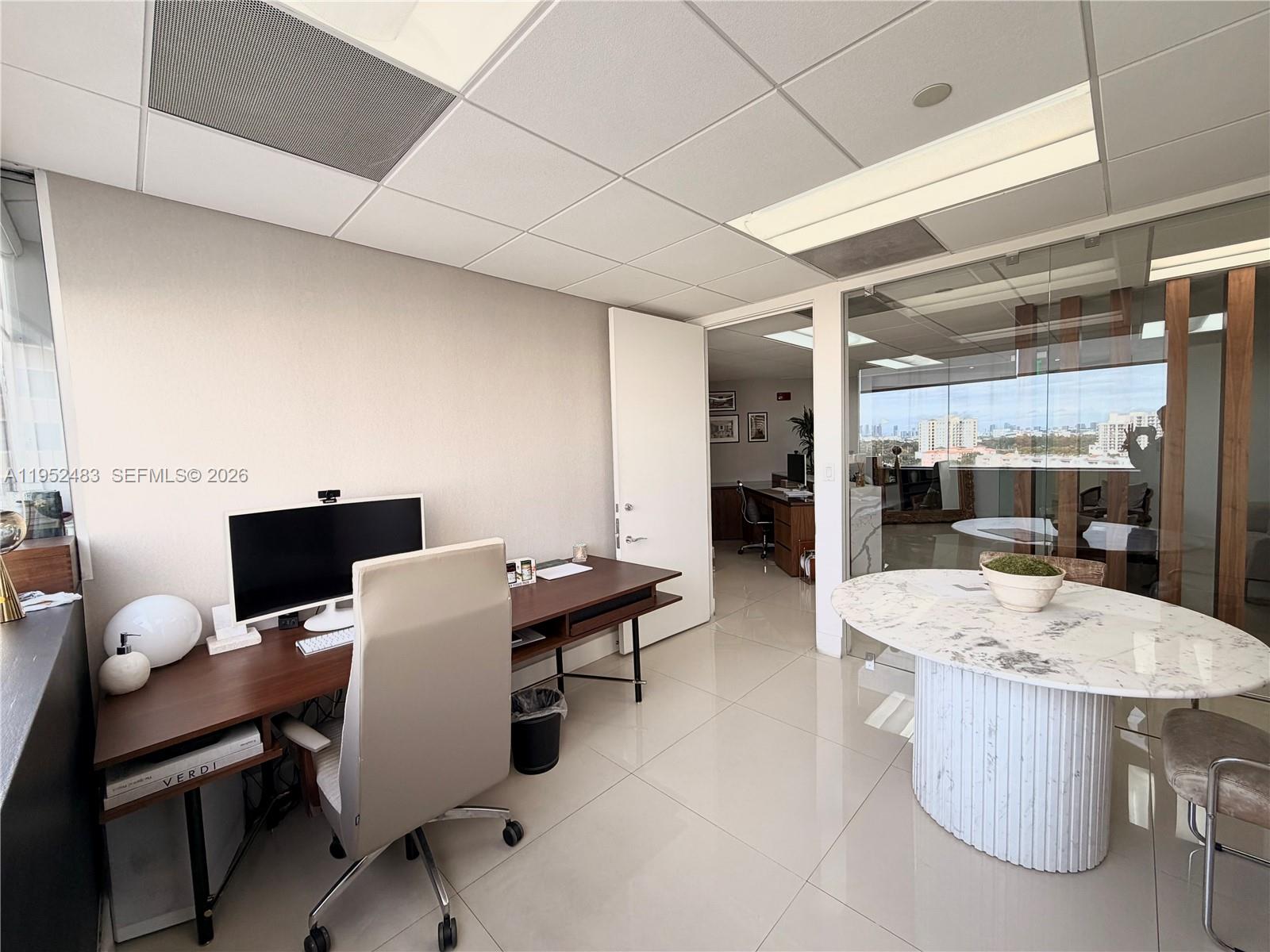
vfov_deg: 85.7
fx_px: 514
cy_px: 476
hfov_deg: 102.1
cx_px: 635
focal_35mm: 14
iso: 80
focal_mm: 2.22
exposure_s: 1/120
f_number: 2.2
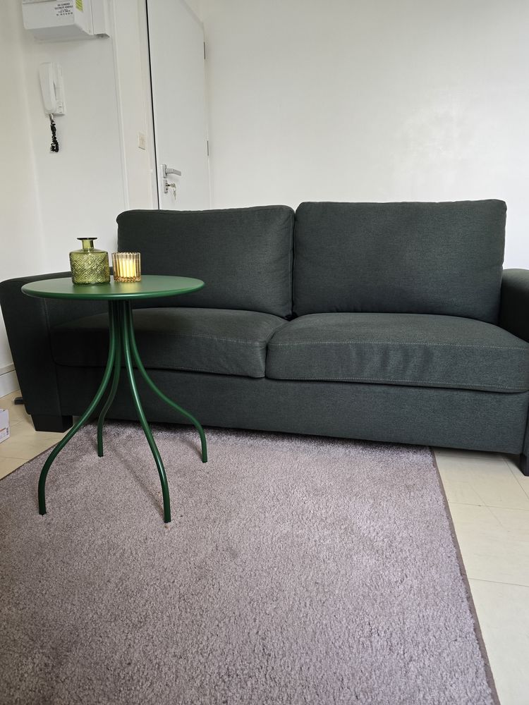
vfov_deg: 73.9
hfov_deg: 58.9
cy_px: 352
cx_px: 264
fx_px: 469
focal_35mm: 23
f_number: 1.7
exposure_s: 1/100
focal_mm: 6.3
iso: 250
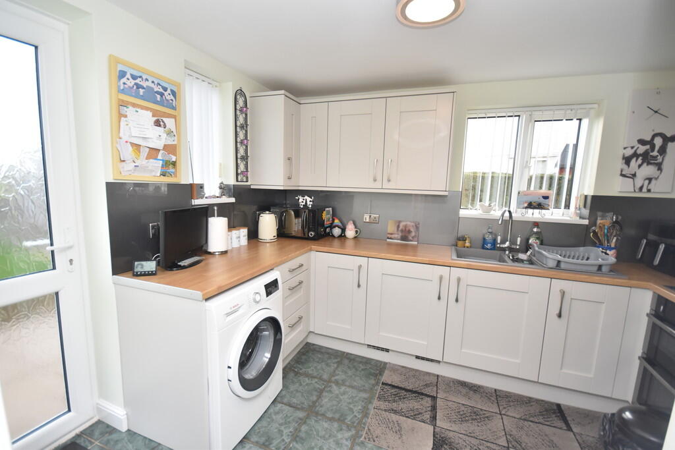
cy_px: 225
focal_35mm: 15
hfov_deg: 100.4
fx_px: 281
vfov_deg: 77.3
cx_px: 338
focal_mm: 10
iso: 800
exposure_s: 1/200
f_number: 5
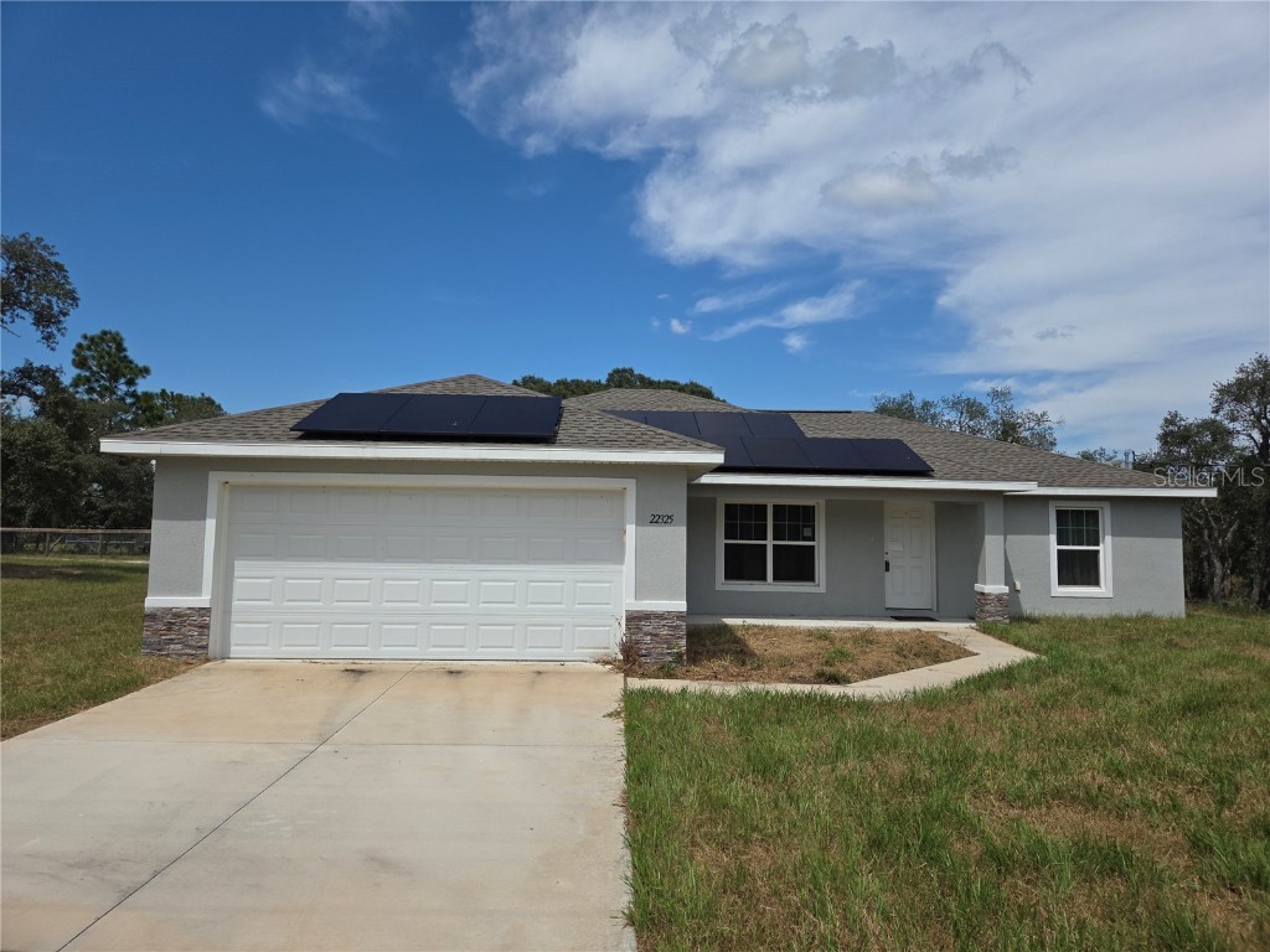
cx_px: 635
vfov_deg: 58.9
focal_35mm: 23
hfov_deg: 73.9
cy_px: 476
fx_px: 844
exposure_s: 1/3229
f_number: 1.8
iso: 25
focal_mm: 5.4
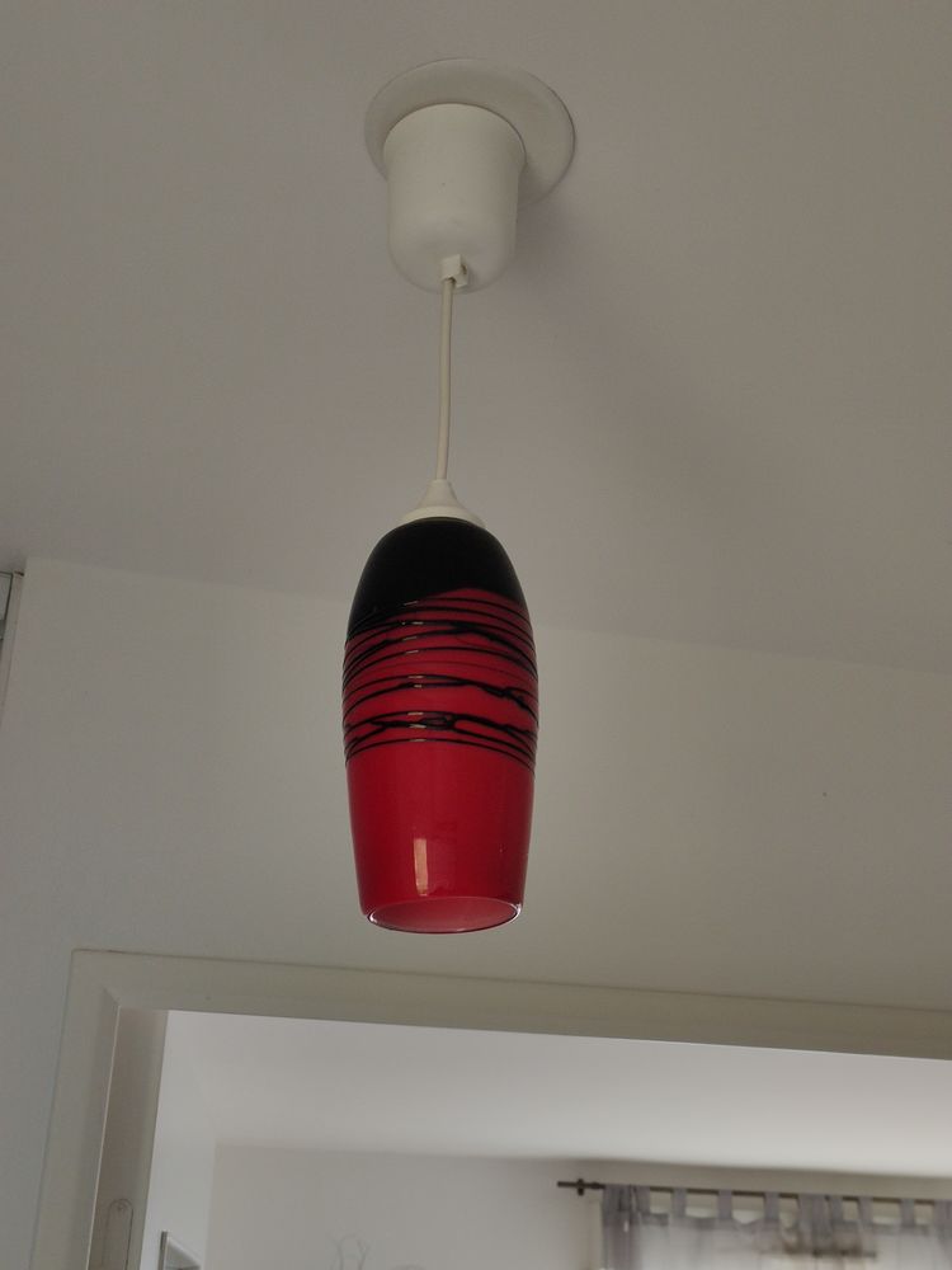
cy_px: 635
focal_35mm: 40
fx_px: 1467
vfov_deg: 46.8
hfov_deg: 36.0
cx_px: 476
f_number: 1.75
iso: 174
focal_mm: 4.75
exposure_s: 1/50
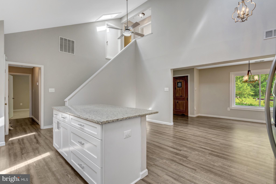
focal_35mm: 16
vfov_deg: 73.7
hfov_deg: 96.7
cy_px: 92
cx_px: 138
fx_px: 123
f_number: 8
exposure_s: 1/60
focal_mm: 16
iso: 1250
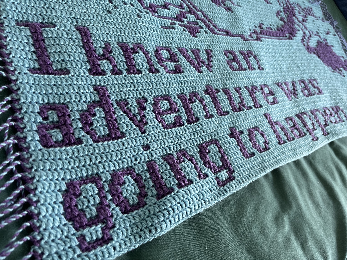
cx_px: 174
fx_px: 261
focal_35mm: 26
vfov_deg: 53.1
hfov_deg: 67.3
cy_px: 130
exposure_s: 1/61
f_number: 1.6
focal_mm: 5.1
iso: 125
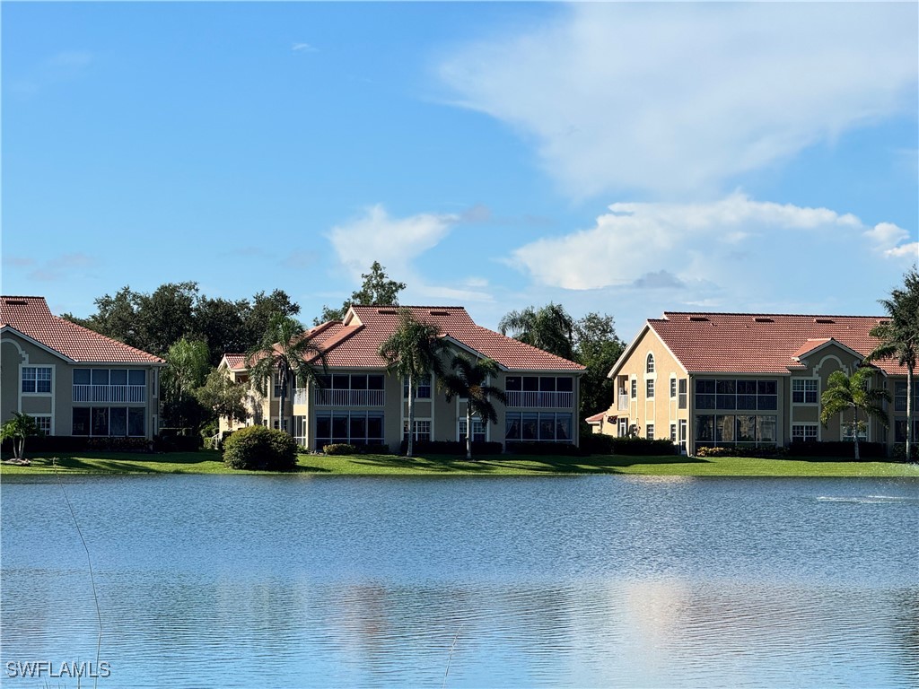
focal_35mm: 120
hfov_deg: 16.4
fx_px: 3186
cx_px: 460
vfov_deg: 12.3
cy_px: 344
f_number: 2.8
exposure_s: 1/2146
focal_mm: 15.66
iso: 50
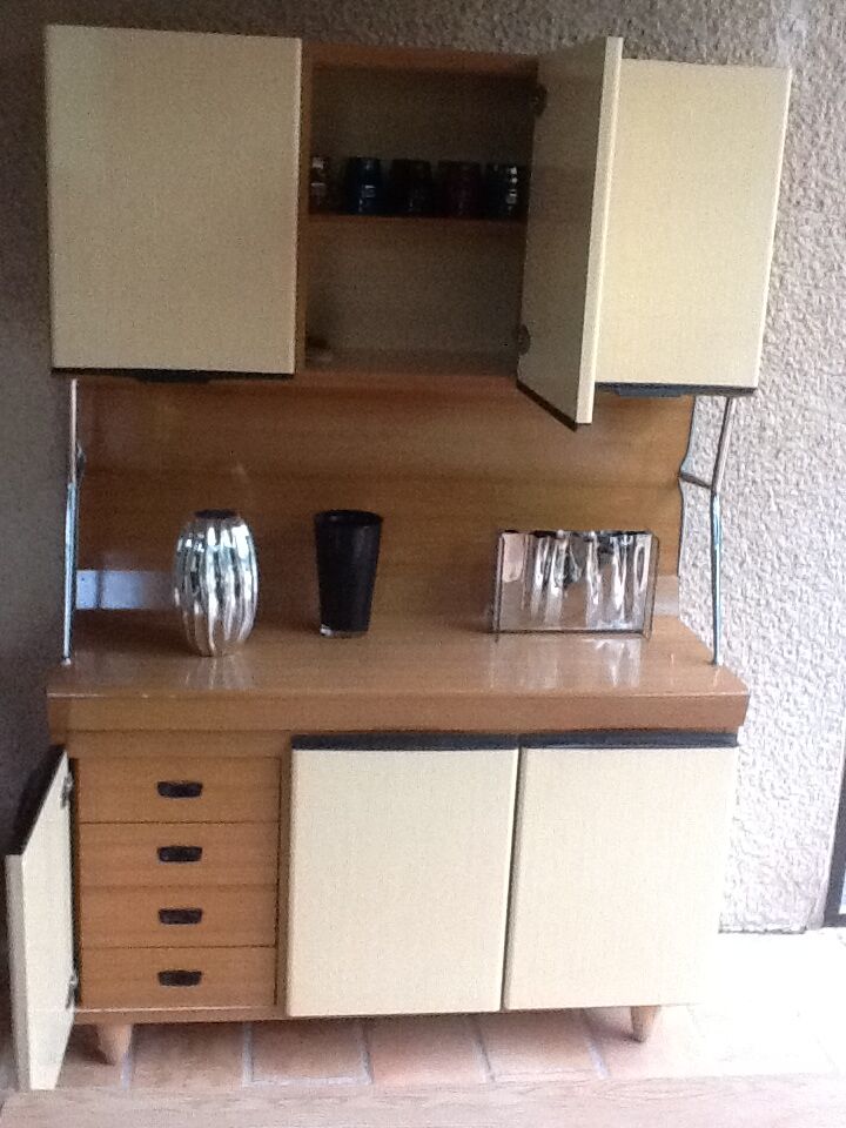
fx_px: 1434
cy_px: 564
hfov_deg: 32.9
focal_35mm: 44
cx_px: 423
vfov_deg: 42.9
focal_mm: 2.03
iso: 320
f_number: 2.4
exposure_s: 1/30
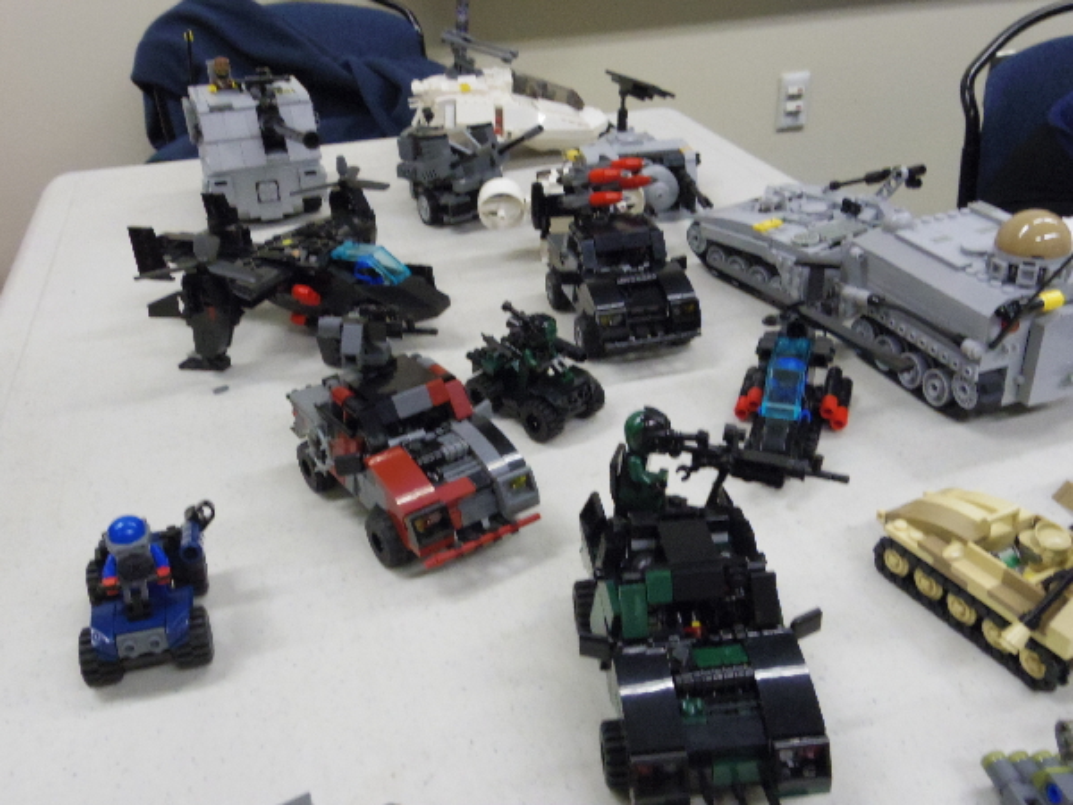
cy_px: 402
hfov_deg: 56.8
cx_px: 536
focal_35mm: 32
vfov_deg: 44.2
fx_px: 992
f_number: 4.5
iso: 1250
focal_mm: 5.9
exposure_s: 1/50
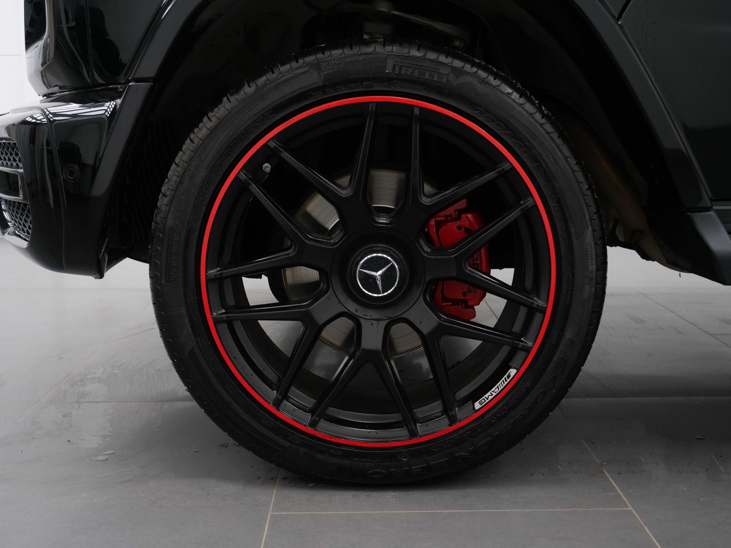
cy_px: 274
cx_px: 366
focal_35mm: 44
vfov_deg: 32.9
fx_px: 929
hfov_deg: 42.9
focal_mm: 22
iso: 800
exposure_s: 1/250
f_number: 3.5
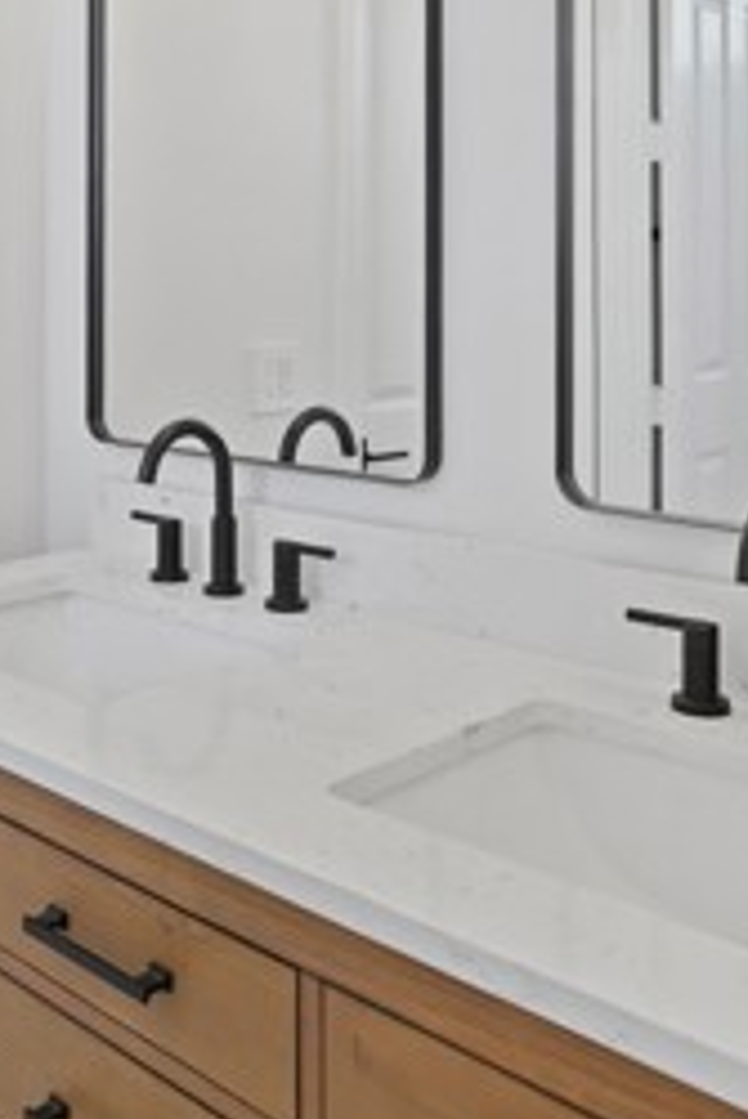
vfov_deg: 45.6
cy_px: 266
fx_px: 1276
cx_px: 228
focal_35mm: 41
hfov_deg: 32.3
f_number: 4
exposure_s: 1/15
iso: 500
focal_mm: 16
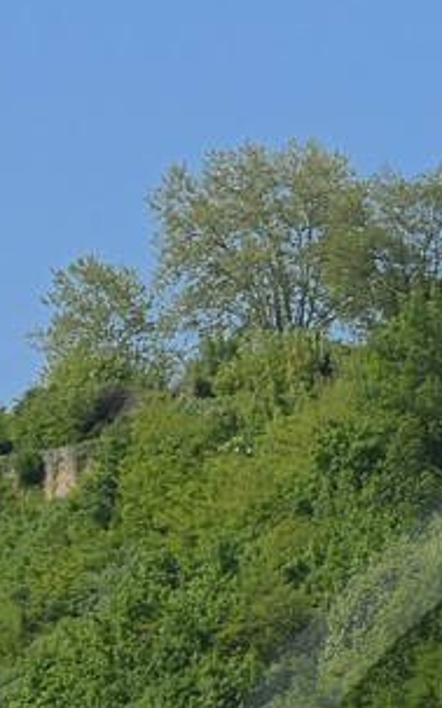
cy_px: 1108
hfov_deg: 2.4
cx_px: 847
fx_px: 10596
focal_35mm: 549
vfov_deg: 3.8
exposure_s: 1/320
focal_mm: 102
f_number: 11
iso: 200
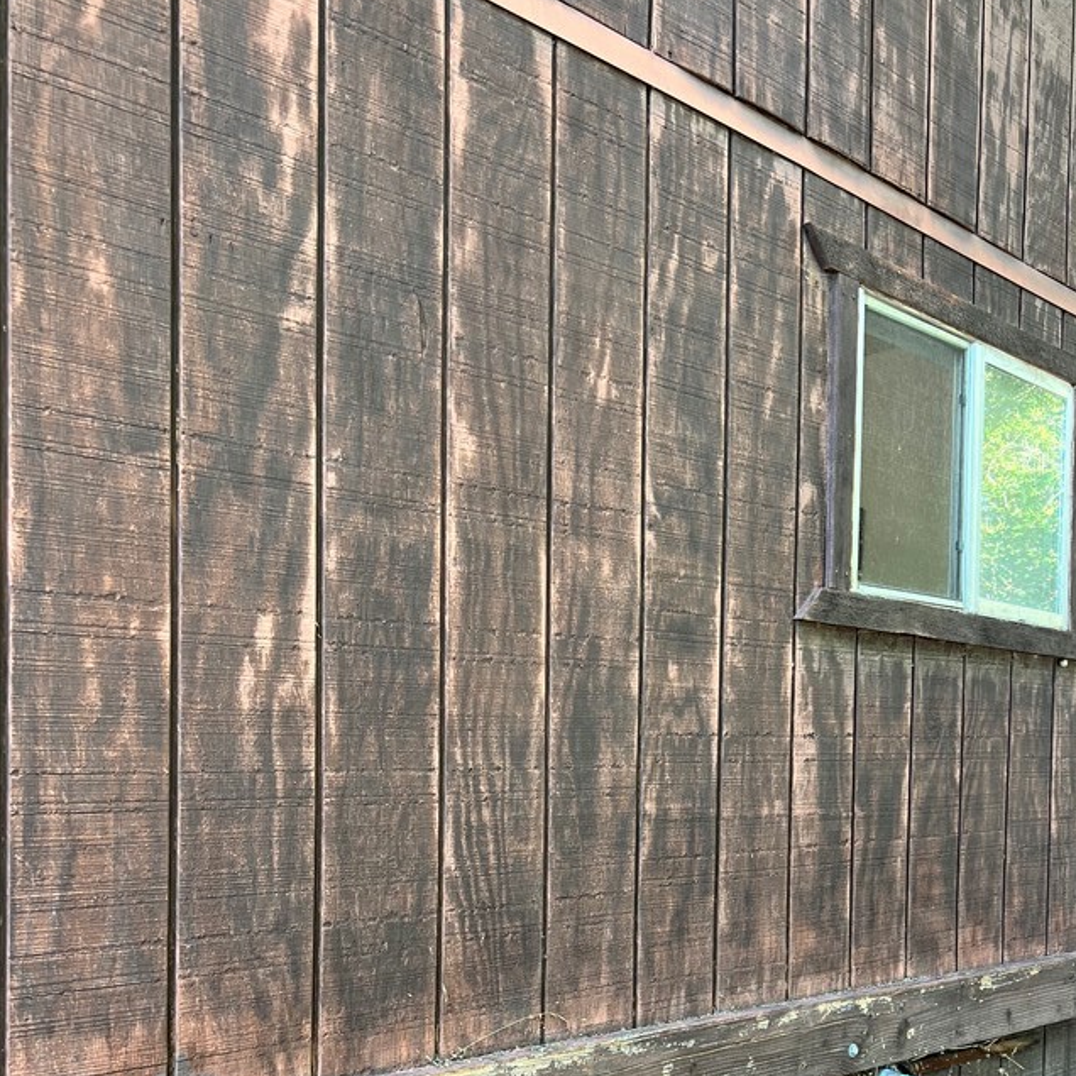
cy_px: 793
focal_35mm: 37
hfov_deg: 44.8
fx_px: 1301
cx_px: 606
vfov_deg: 43.6
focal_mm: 5.7
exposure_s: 1/121
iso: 80
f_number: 1.5
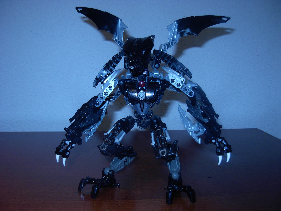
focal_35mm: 38
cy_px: 106
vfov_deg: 37.7
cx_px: 140
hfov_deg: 49.0
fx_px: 308
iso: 79
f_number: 2.9
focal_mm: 6.3
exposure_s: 1/22.6
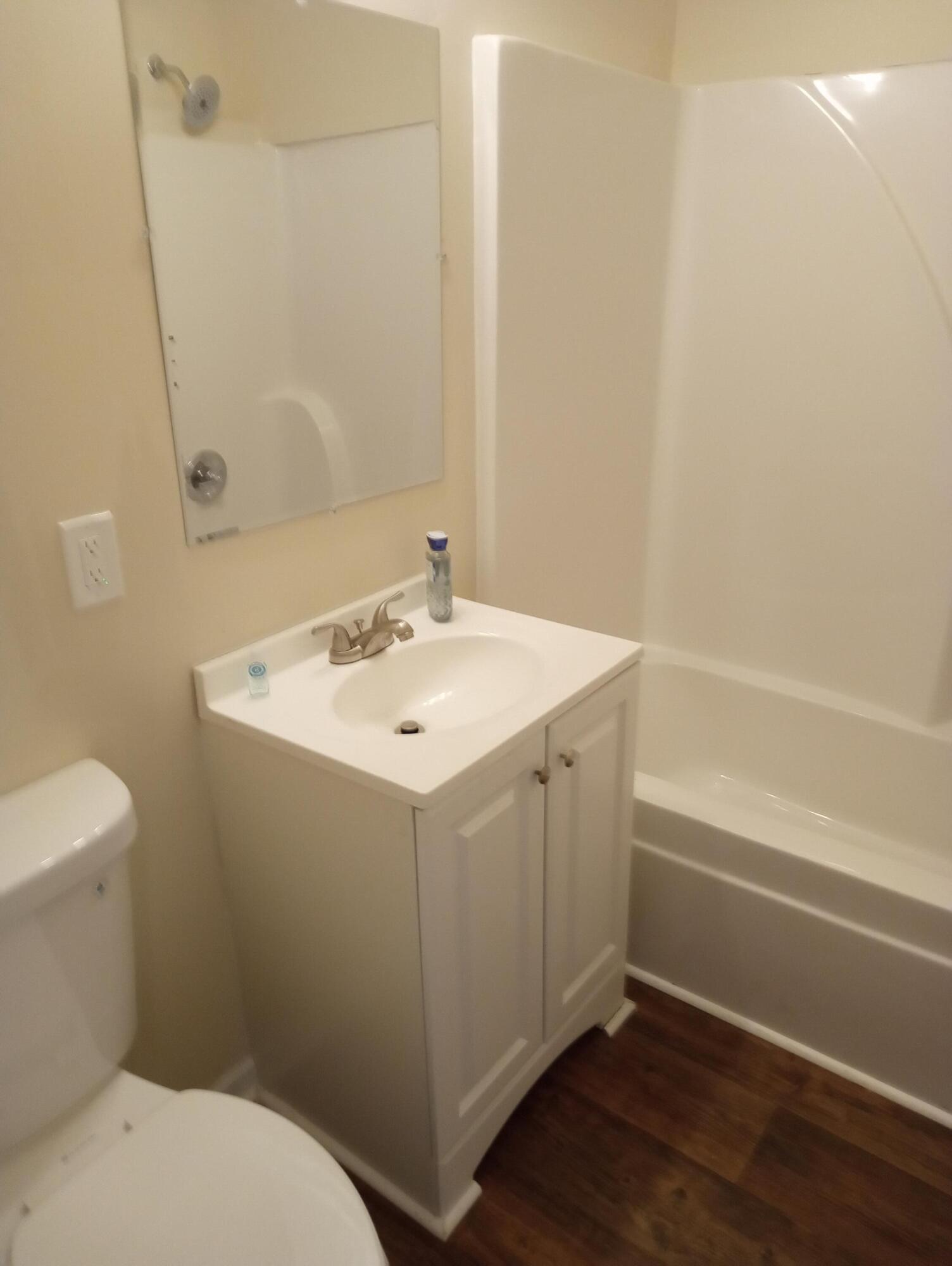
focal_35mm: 28
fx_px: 1025
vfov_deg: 63.4
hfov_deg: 49.8
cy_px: 633
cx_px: 476
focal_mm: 3.42
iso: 211
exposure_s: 1/30
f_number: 2.2
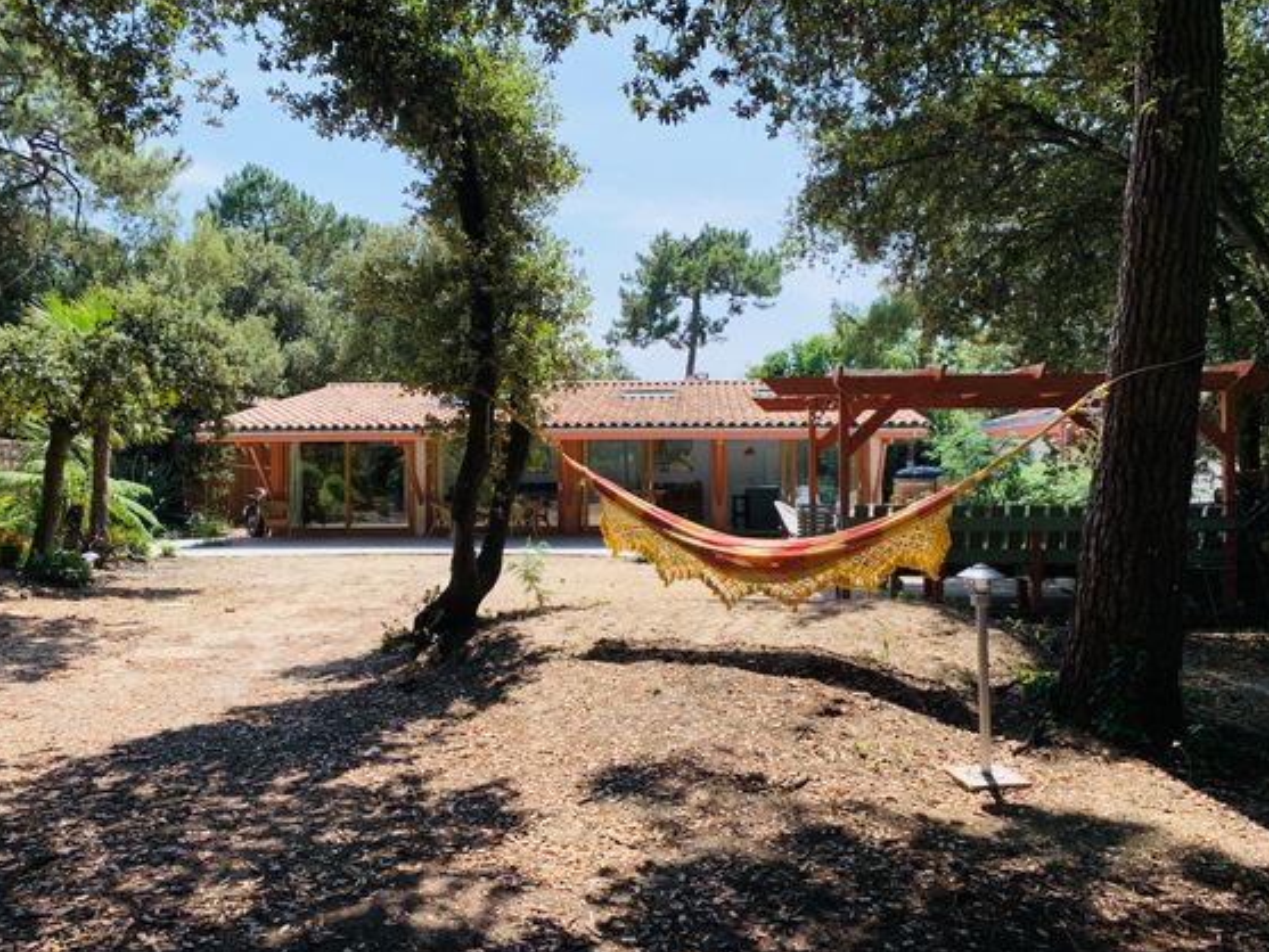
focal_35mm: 28
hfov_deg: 63.4
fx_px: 1027
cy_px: 453
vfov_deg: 49.7
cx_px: 627
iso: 25
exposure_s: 1/1299
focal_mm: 4.25
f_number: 1.8
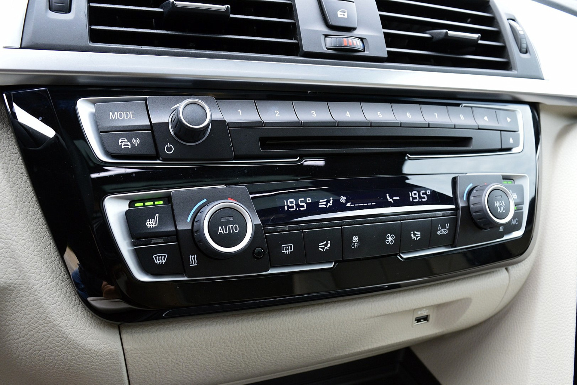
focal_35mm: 30
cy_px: 192
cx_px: 288
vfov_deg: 43.6
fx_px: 481
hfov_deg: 61.9
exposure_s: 1/60
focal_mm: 20
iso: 720
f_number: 8
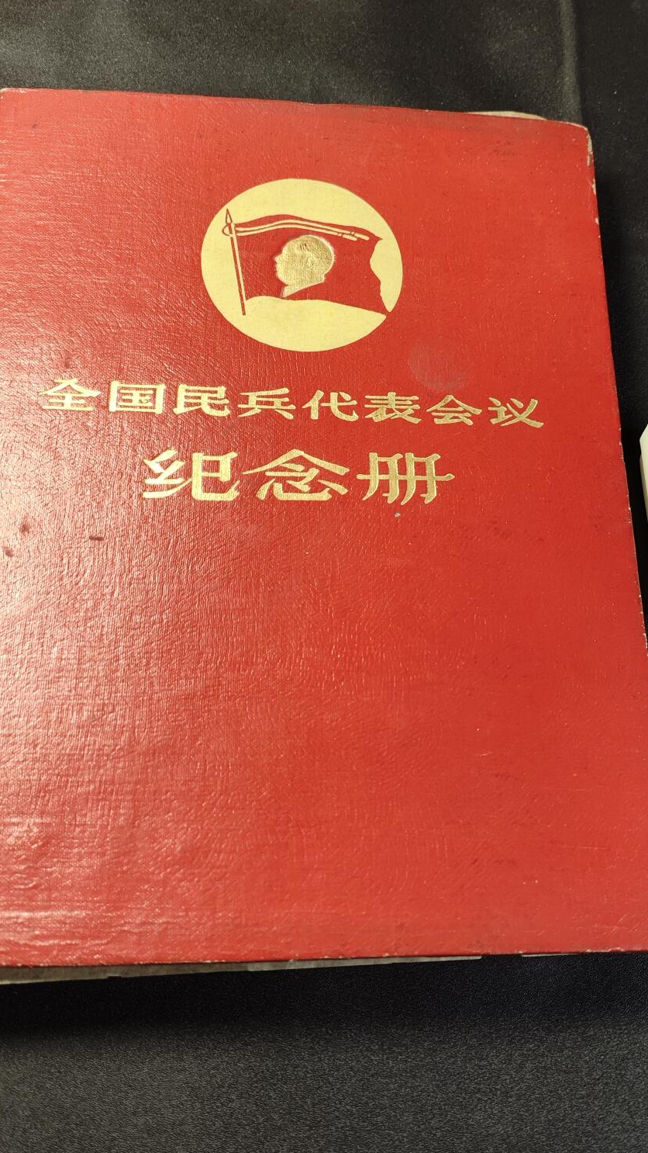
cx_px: 391
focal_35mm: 33
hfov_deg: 35.5
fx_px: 1008
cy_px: 609
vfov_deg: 59.4
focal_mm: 4.71
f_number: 1.79
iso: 196
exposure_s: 1/50
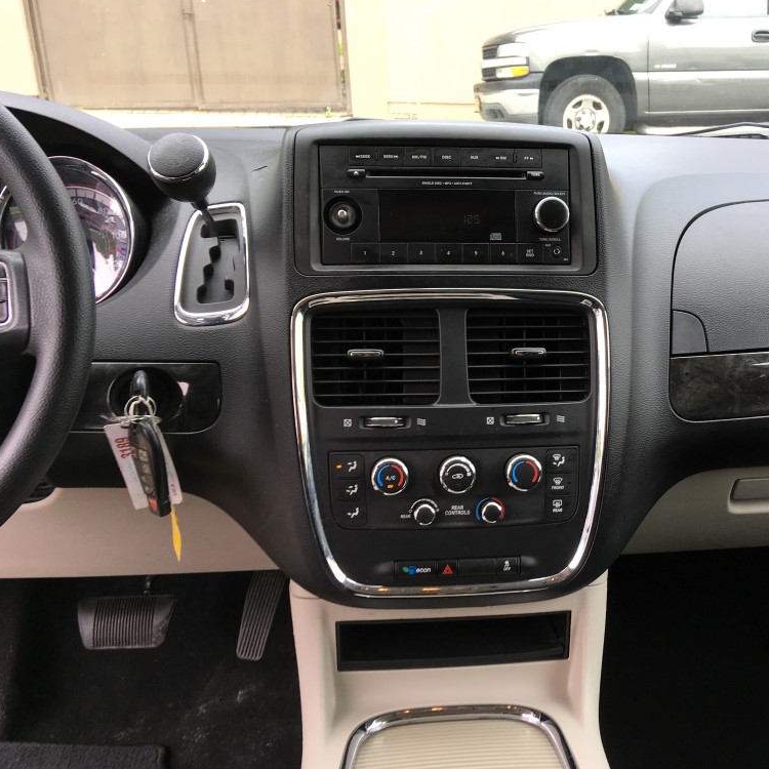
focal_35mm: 35
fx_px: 880
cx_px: 489
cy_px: 384
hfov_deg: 46.7
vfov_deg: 47.2
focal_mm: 4.15
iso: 25
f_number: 2.2
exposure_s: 1/120
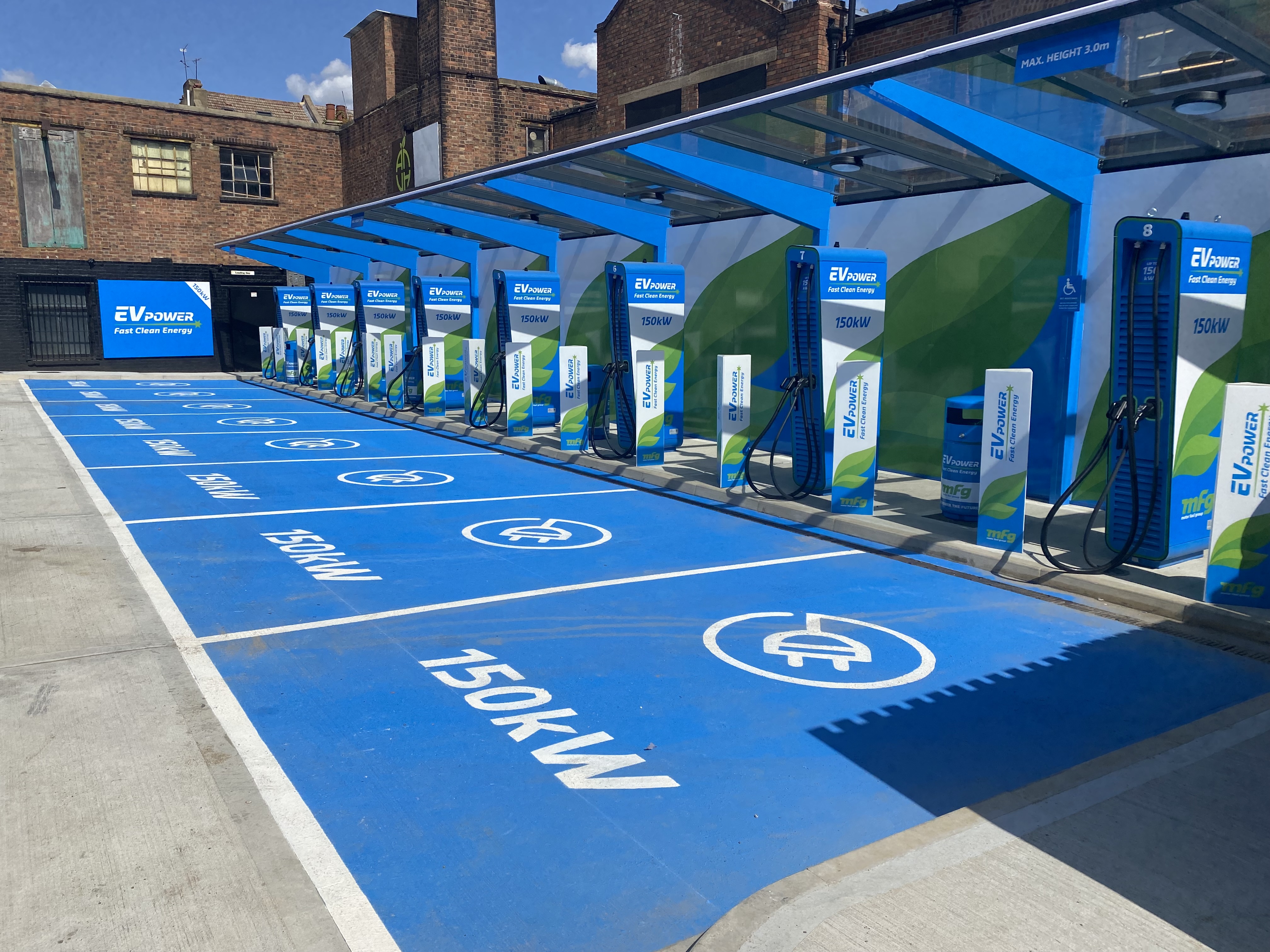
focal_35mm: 26
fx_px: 954
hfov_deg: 67.3
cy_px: 476
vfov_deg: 53.1
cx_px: 635
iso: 32
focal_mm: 4.25
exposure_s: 1/5236
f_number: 1.8
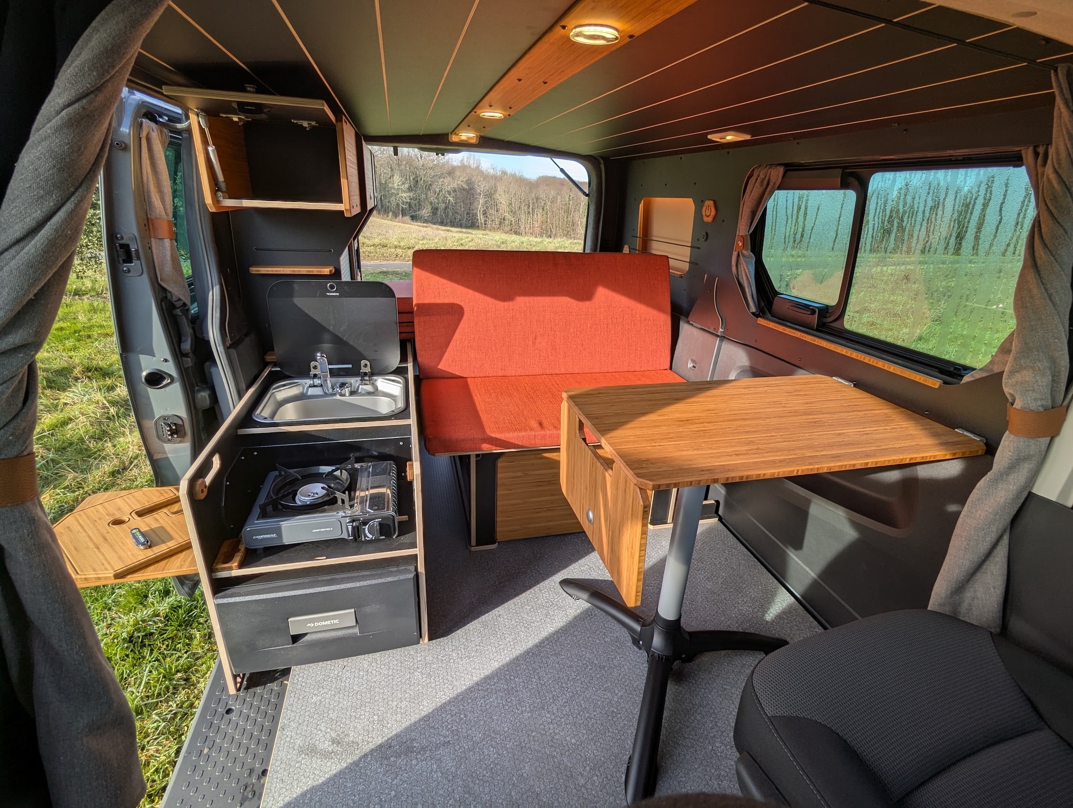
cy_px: 404
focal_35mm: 16
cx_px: 536
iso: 42
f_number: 2.2
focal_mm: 2.35
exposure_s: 1/451
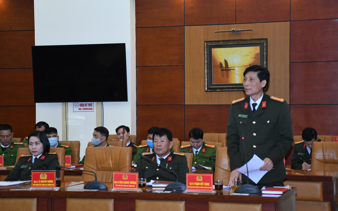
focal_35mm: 90
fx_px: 829
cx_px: 168
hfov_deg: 23.0
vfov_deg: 14.5
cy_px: 99
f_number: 4.8
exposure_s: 1/200
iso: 2000
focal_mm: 56
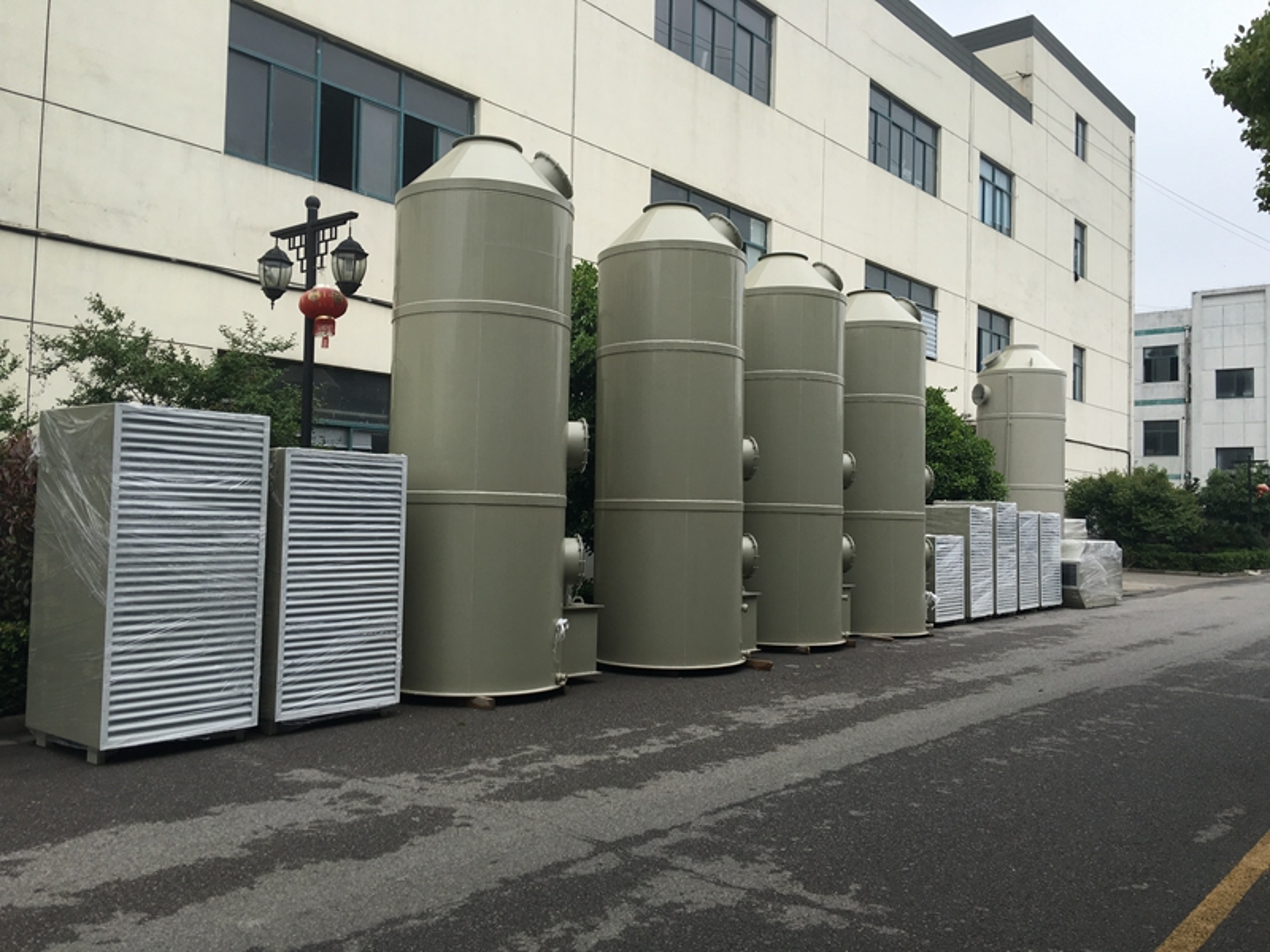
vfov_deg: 48.2
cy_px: 476
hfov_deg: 61.7
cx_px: 635
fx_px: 1064
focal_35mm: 29
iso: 25
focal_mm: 4.15
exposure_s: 1/818
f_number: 2.2
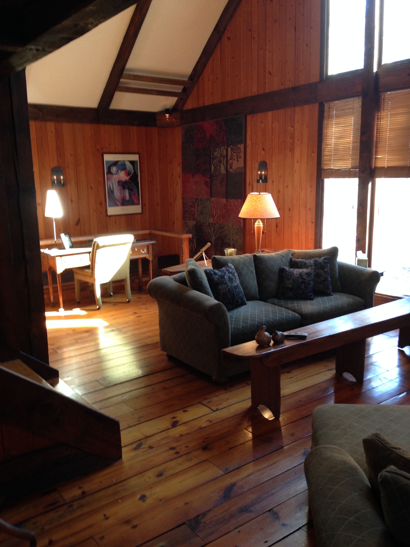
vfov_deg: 55.4
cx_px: 205
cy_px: 274
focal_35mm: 33
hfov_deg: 42.9
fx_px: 521
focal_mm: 4.12
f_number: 2.4
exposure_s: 1/20
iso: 100
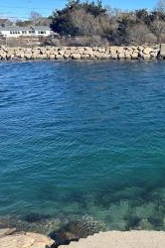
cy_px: 132
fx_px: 276
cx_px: 161
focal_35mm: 40
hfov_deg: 31.1
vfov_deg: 48.5
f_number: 1.78
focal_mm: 6.86
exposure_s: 1/2155
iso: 80
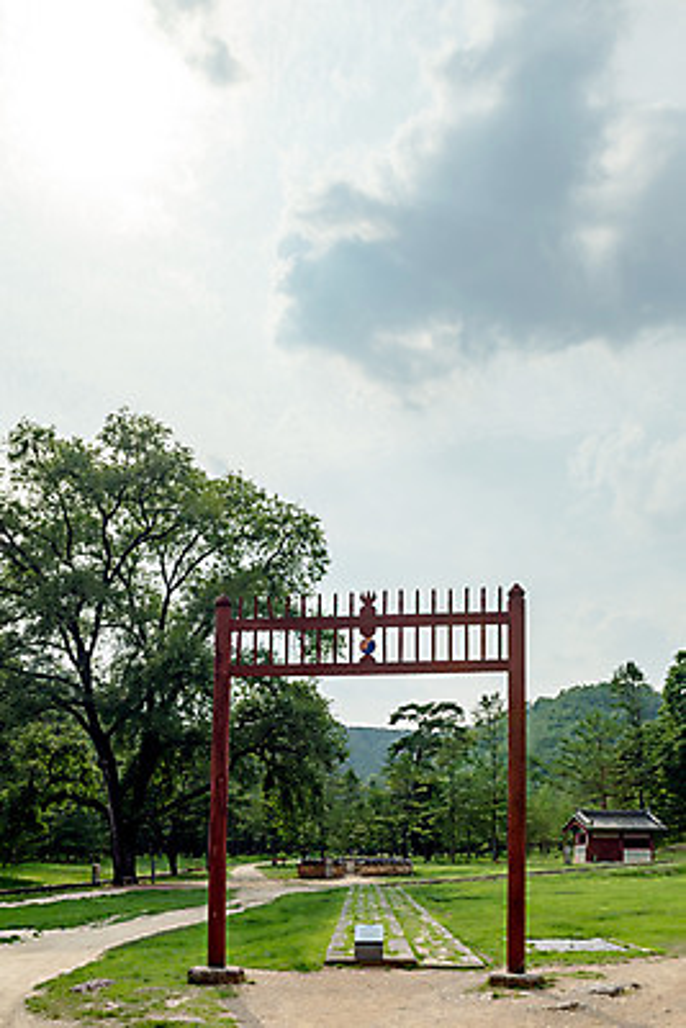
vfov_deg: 67.4
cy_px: 514
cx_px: 343
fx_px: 771
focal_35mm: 27
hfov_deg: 48.0
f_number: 6.3
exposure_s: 1/1250
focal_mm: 27
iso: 100
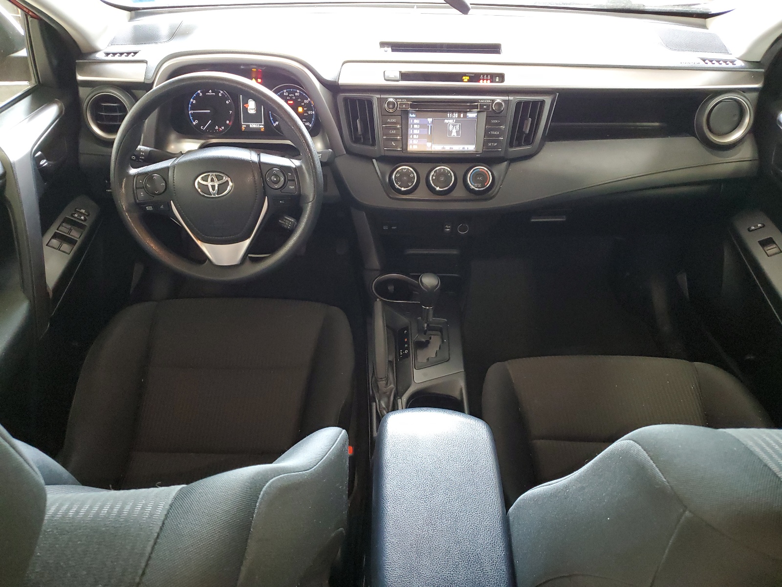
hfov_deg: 67.3
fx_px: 587
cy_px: 294
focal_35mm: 26
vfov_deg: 53.1
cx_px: 391
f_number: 1.5
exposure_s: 1/60.2
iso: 330
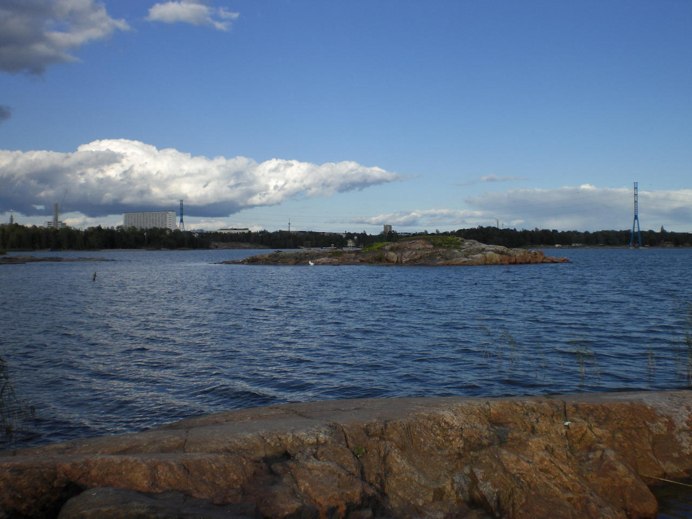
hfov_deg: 49.0
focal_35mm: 38
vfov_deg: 37.7
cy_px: 260
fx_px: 760
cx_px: 346
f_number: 4.4
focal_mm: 6.3
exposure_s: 1/400
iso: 50
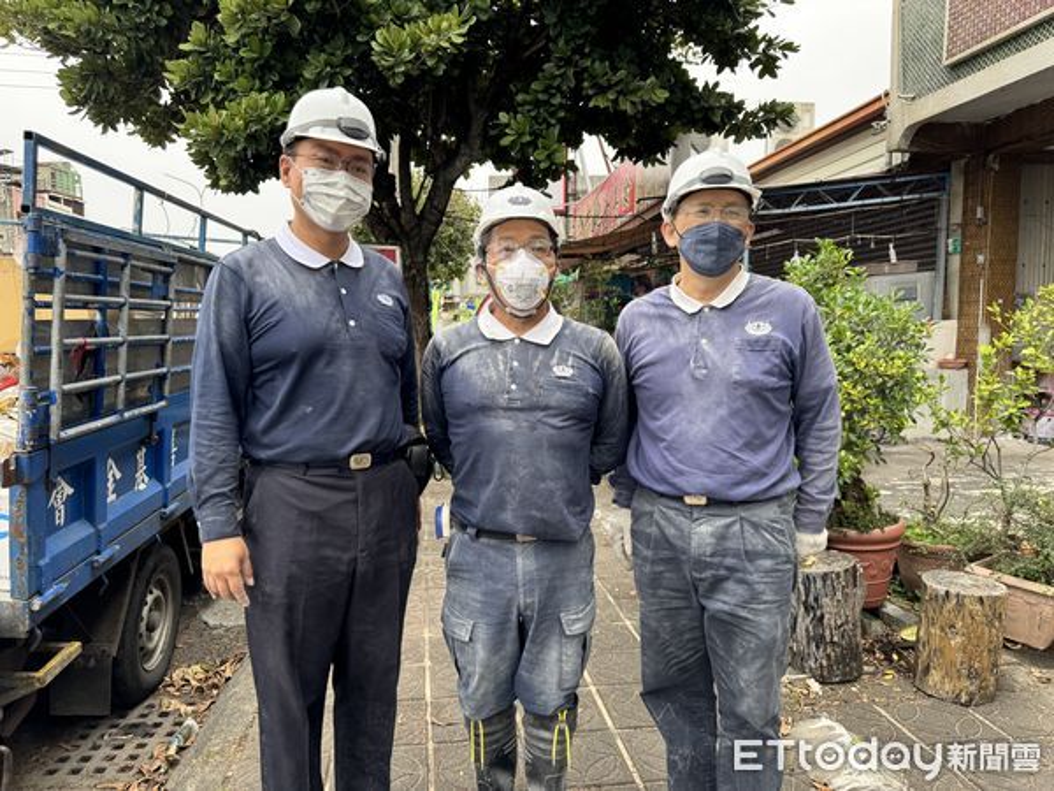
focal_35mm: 24
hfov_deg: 71.6
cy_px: 396
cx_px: 527
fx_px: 731
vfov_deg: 56.8
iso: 80
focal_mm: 6.76
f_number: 1.78
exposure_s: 1/888
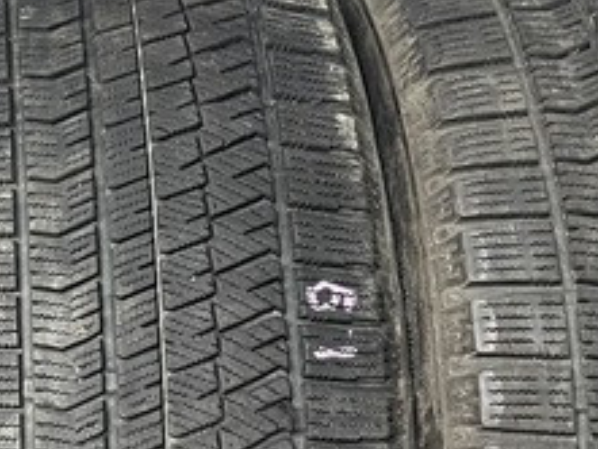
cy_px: 270
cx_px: -89
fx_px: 1625
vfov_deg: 15.7
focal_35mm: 94
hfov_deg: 19.8
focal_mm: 4.2
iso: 125
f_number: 1.6
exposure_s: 1/88
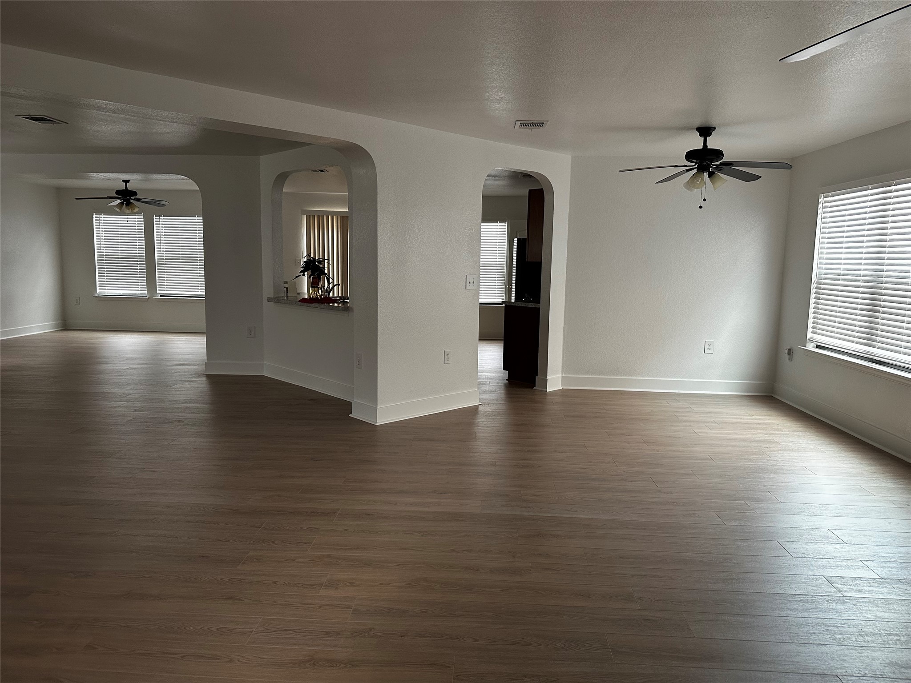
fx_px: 632
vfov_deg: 56.8
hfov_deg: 71.6
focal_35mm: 24
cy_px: 342
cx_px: 456
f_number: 1.78
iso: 250
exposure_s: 1/89
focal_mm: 6.86
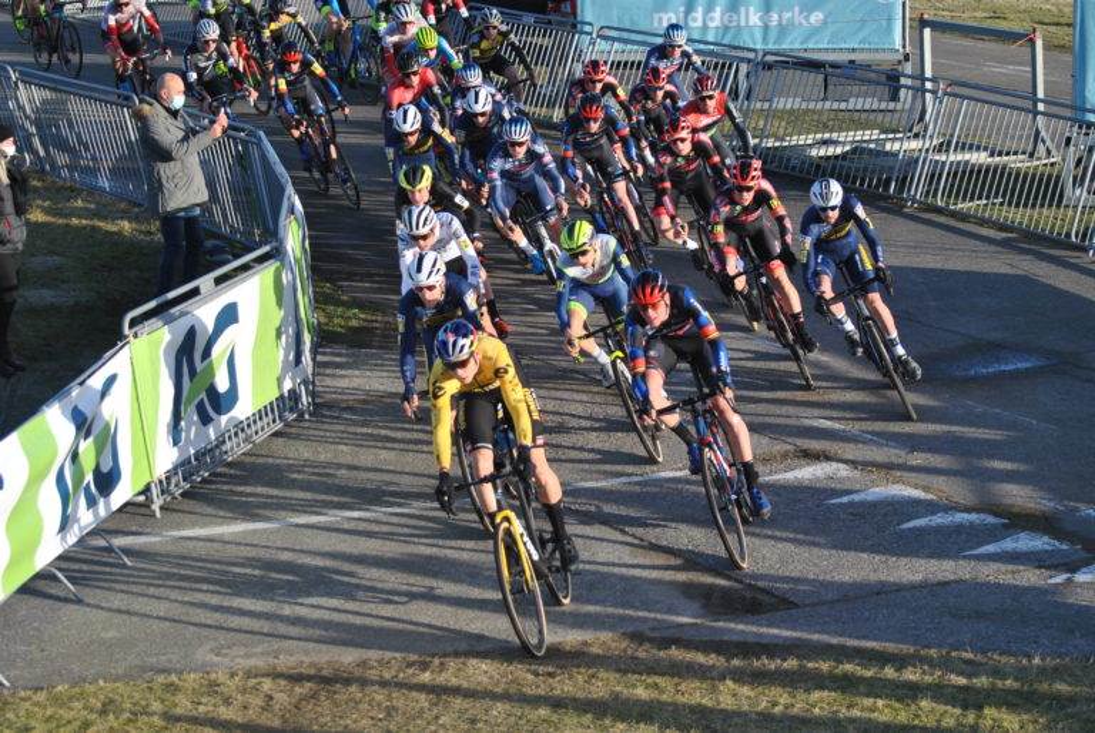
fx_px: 3426
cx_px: 548
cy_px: 366
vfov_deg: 12.2
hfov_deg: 18.2
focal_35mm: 112
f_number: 4.5
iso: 200
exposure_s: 1/800
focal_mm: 75
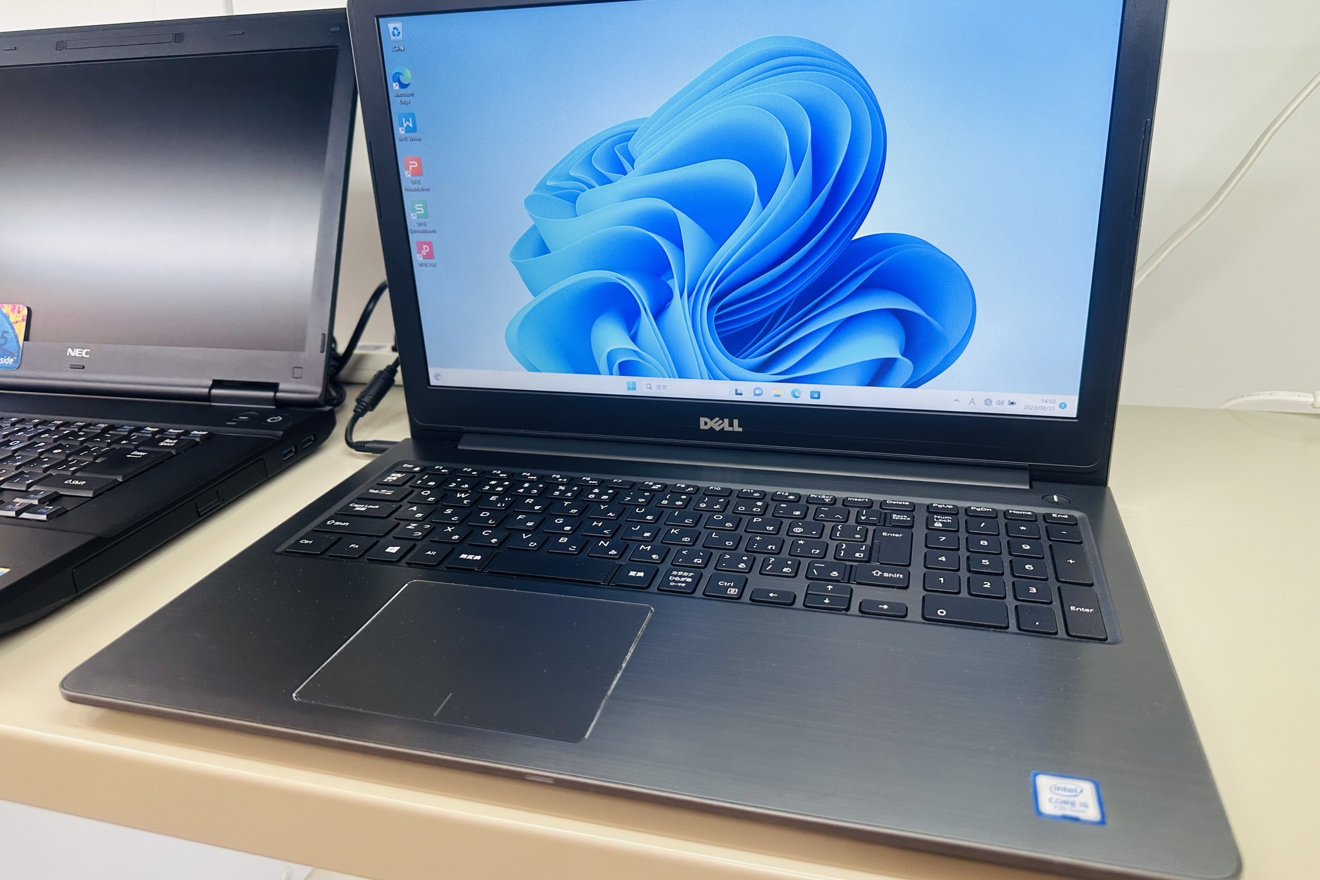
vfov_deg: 51.3
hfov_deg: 71.5
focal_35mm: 25
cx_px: 660
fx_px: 917
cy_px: 425
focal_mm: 6.86
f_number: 1.78
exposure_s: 1/100
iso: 160
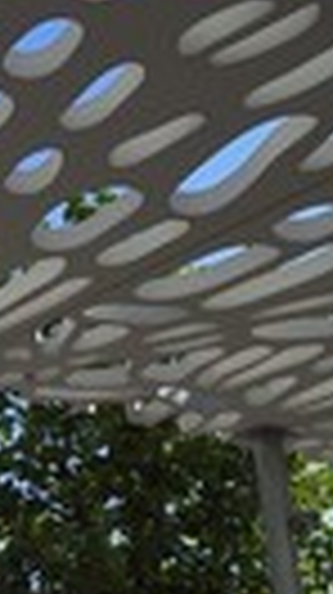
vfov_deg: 25.9
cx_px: -421
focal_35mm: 80
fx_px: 1259
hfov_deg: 12.4
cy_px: 500
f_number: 10
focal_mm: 24
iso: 200
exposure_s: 1/500
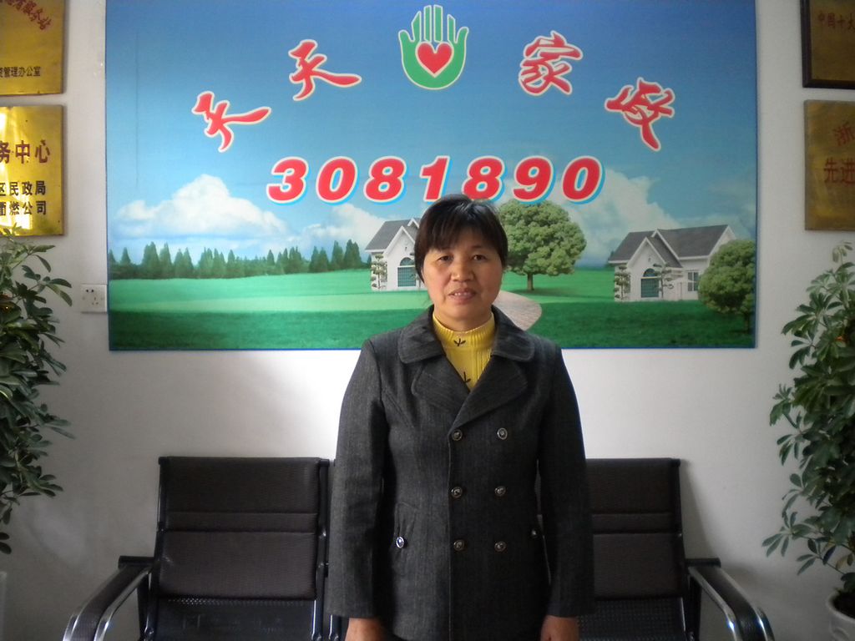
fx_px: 864
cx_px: 428
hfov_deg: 52.6
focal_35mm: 35
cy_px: 320
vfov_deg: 40.7
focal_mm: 6.3
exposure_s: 1/16.6
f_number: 3.1
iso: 400
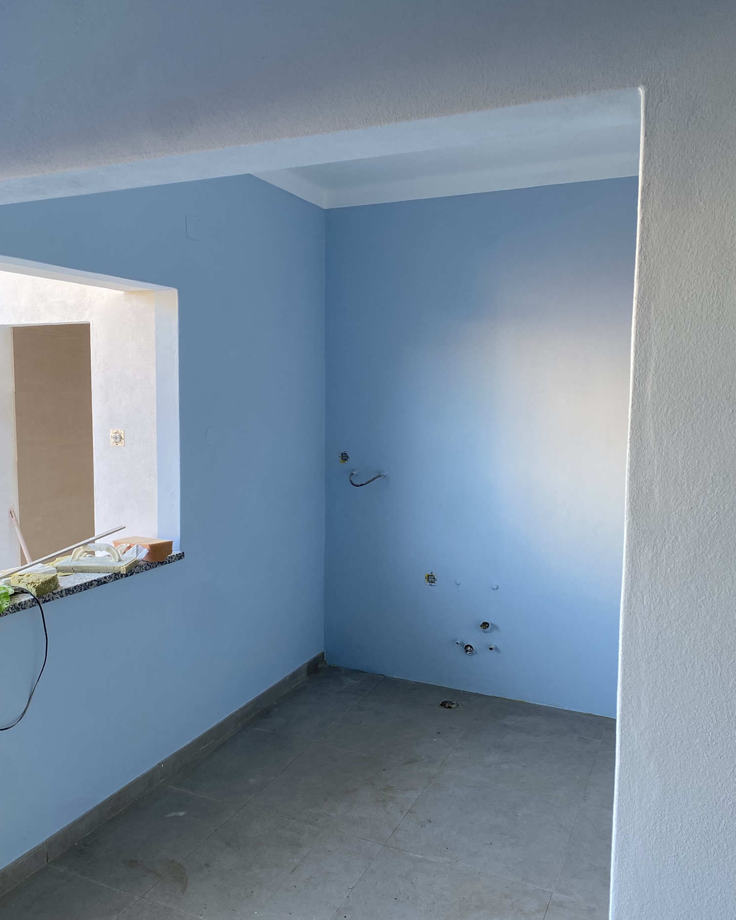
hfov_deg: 51.5
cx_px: 360
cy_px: 473
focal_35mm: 28
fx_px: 762
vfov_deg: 62.2
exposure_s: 1/121
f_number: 1.8
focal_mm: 4.25
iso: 64
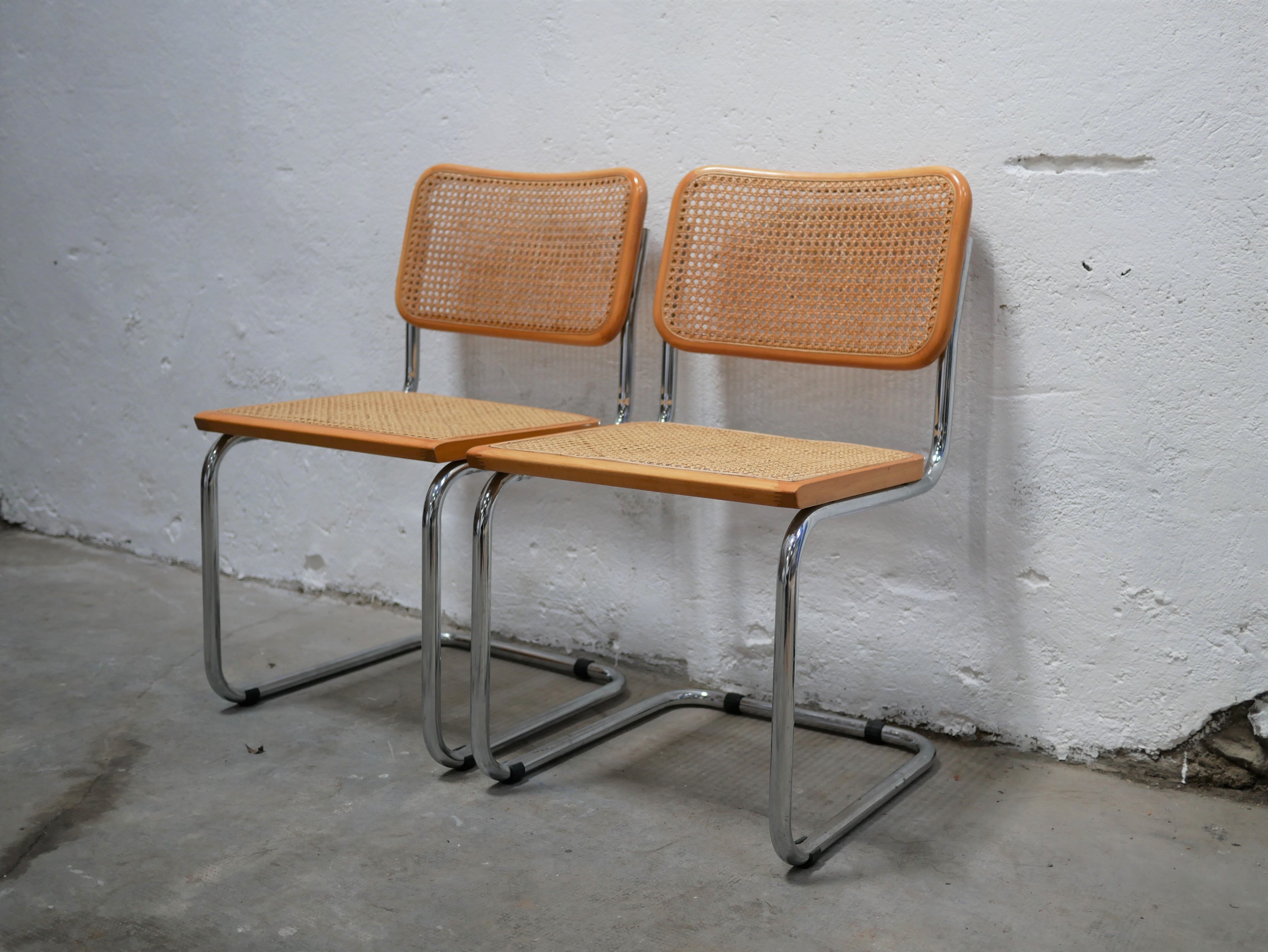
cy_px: 476
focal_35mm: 40
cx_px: 634
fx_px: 1466
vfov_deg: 36.0
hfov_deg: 46.8
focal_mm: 20
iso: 320
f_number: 1.7
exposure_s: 1/60
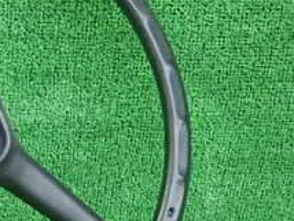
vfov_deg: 17.5
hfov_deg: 21.2
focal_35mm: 84
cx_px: -85
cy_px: 154
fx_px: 714
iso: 320
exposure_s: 1/125
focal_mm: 5.5
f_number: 2.3
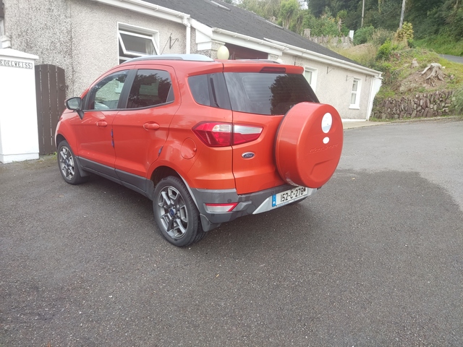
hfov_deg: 69.4
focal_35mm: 25
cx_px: 232
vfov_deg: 54.9
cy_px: 174
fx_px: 334
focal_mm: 4.71
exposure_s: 1/100
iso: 56
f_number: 1.79
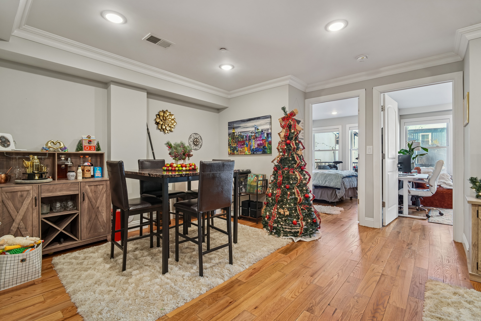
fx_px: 214
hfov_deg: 96.7
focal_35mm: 16
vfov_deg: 73.7
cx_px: 240
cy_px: 160
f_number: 8
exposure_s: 1/4
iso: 400
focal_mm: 16
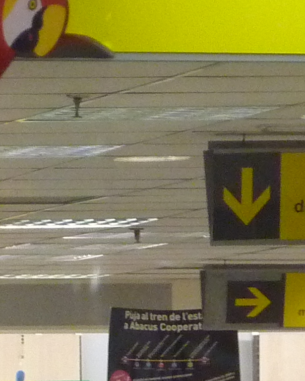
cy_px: 295
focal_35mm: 529
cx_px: 10
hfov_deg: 2.9
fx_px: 5968
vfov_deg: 3.7
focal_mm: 18.2
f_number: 4.4
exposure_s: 1/30
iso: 400
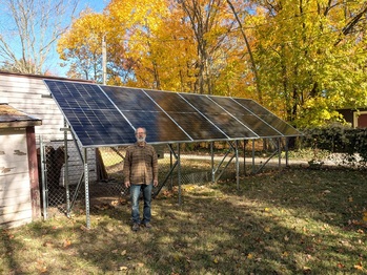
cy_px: 138
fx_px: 286
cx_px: 184
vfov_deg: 51.4
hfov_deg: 65.3
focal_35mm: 27
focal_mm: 4.38
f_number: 1.73
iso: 49
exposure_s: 1/754
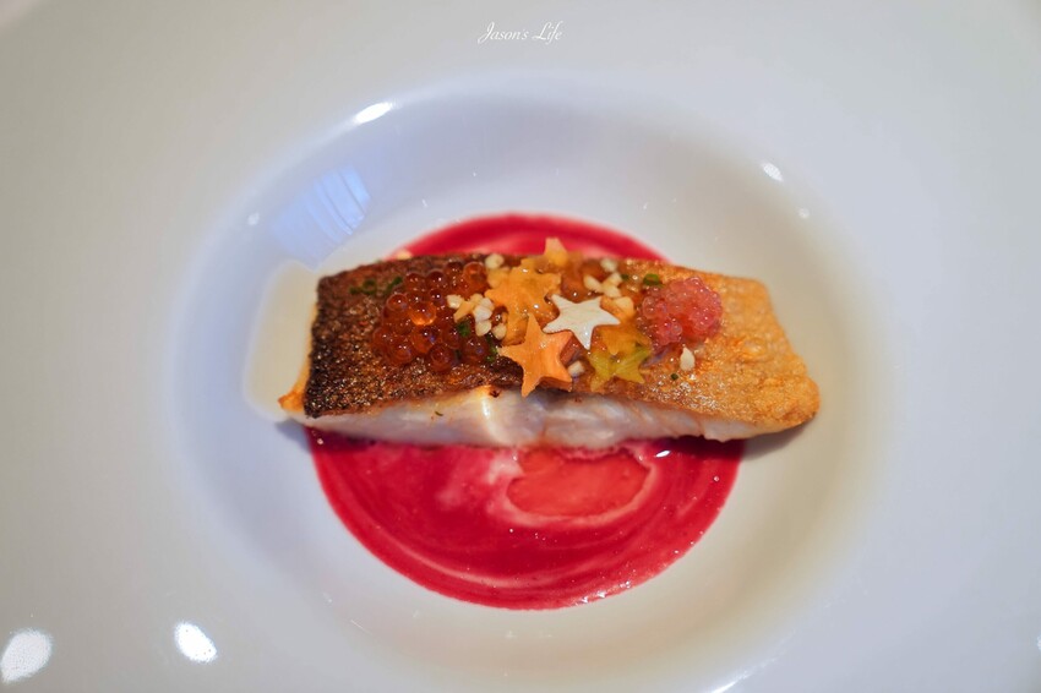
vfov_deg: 23.4
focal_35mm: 58
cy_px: 346
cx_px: 520
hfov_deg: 34.5
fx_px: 1676
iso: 800
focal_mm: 58
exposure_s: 1/60
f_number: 2.8
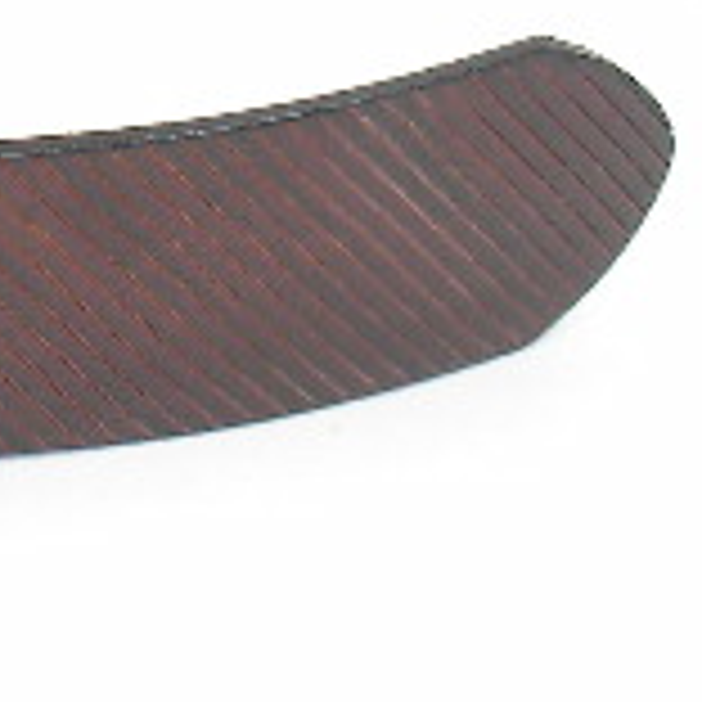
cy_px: -58
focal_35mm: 251
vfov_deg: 6.9
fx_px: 5759
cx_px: -648
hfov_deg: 6.8
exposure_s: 1/3.3
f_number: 3.6
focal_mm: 10.5
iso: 100
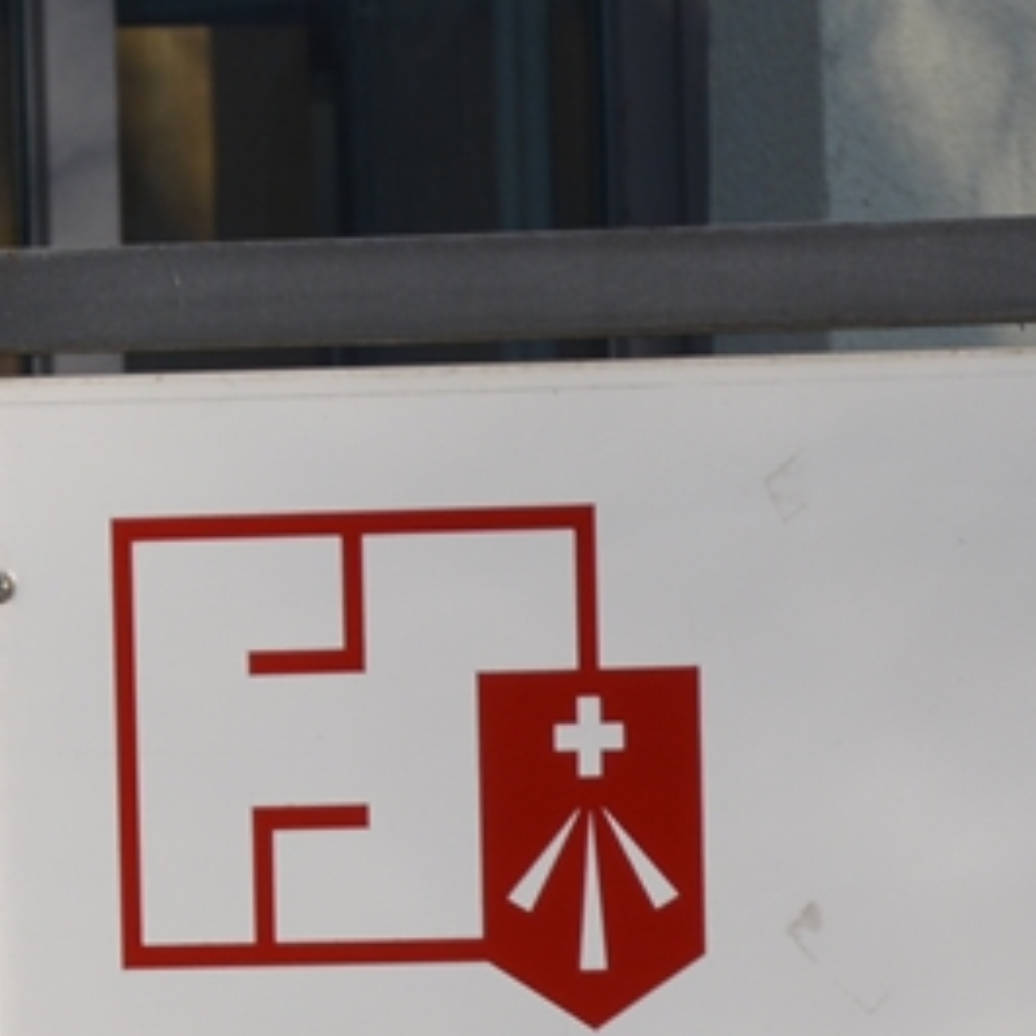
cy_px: 1723
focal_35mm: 706
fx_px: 23905
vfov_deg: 2.5
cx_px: 931
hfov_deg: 2.5
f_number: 8
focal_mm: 92
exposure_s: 1/250
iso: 100
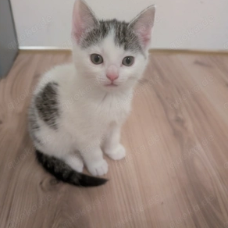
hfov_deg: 55.6
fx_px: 216
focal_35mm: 29
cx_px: 112
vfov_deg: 55.5
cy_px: 103
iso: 2074
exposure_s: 1/50
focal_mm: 6.9
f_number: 1.68
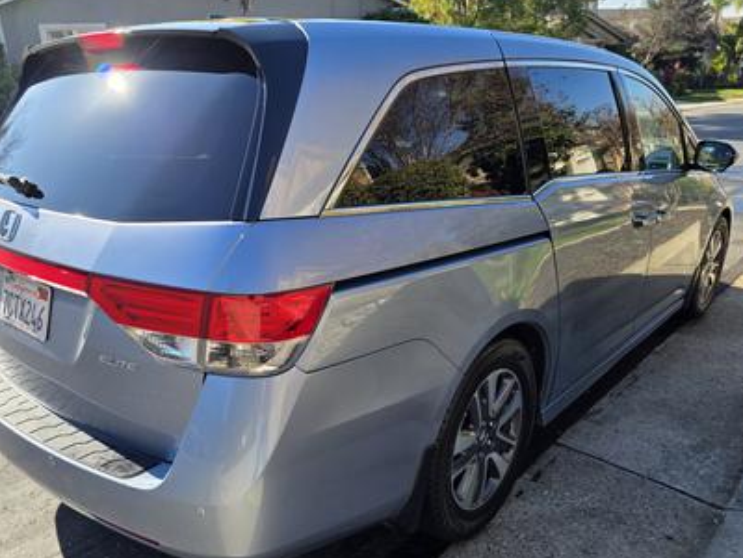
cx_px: 318
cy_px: 296
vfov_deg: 48.2
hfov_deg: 61.4
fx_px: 622
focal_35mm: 29
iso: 80
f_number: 1.7
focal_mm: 6.3
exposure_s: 1/2302
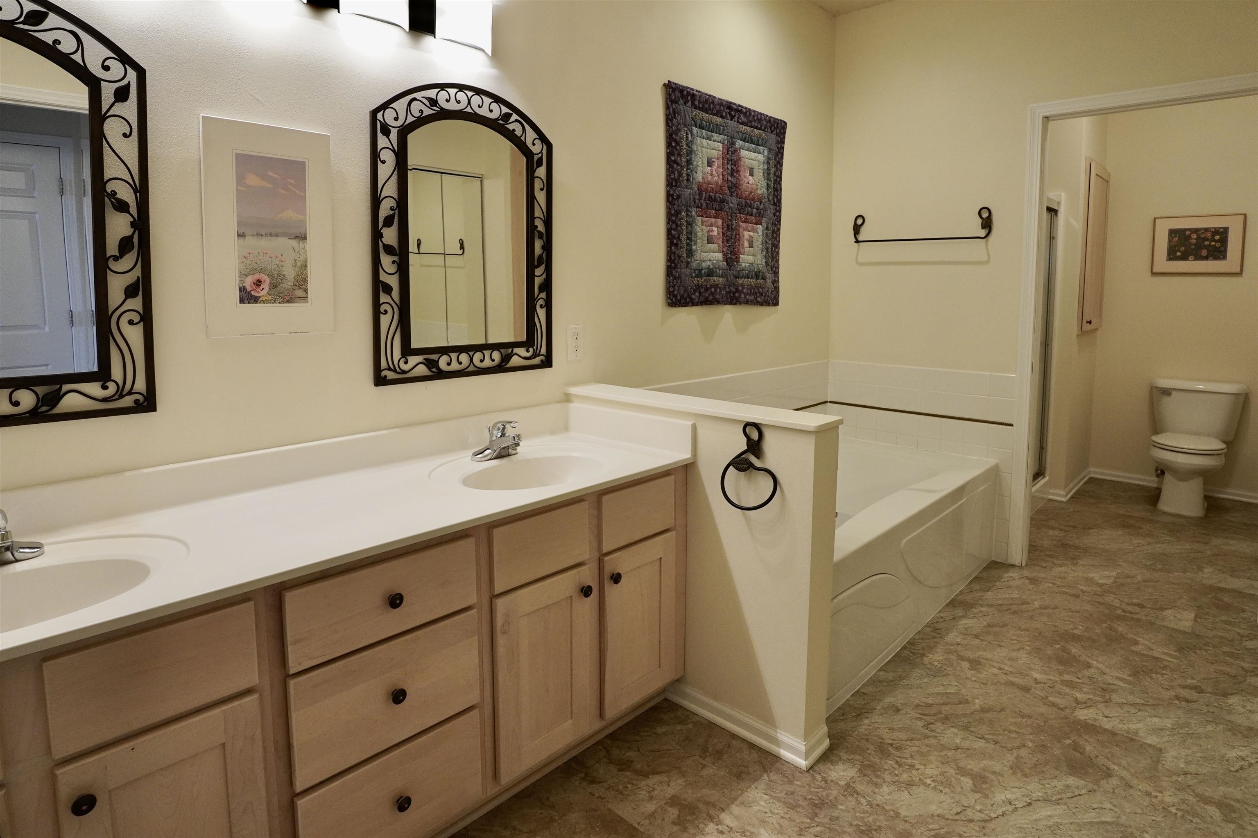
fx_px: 576
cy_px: 419
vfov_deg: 72.0
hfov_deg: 95.0
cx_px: 629
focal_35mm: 16
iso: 1000
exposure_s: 1/160
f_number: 4
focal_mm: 11
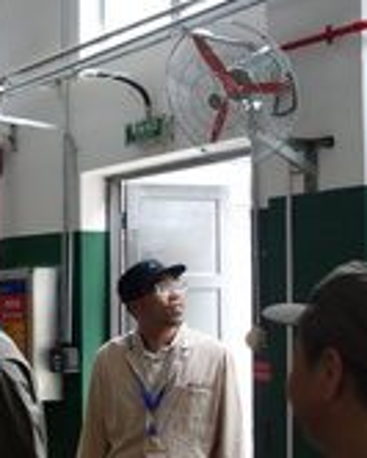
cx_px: -94
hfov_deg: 18.3
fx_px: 1072
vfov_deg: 24.1
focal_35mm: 79
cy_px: 258
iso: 400
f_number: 1.8
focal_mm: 10.4
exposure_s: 1/100
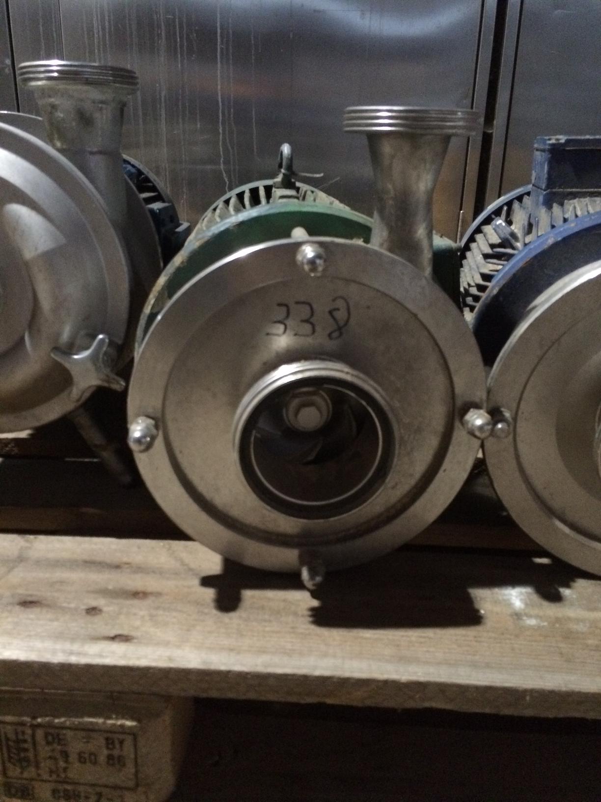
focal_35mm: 29
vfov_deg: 61.7
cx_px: 300
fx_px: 671
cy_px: 401
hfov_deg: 48.2
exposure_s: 1/17
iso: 400
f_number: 2.2
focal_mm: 4.15
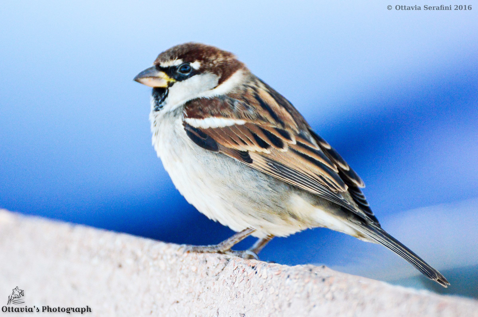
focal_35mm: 450
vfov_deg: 3.0
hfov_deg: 4.6
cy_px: 158
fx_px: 5962
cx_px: 239
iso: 2500
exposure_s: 1/1250
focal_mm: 300
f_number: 5.6
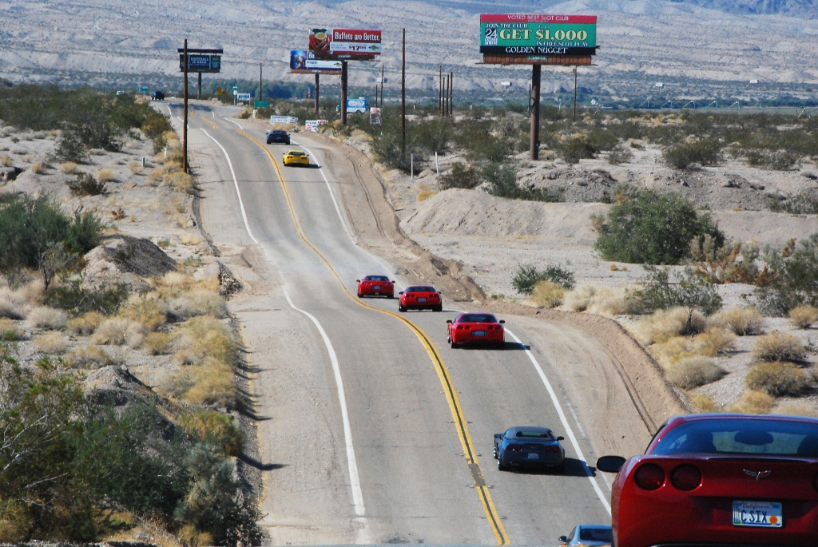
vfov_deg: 5.4
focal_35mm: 255
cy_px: 274
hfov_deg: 8.1
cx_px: 409
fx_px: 5800
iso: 800
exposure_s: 1/500
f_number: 16
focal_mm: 170
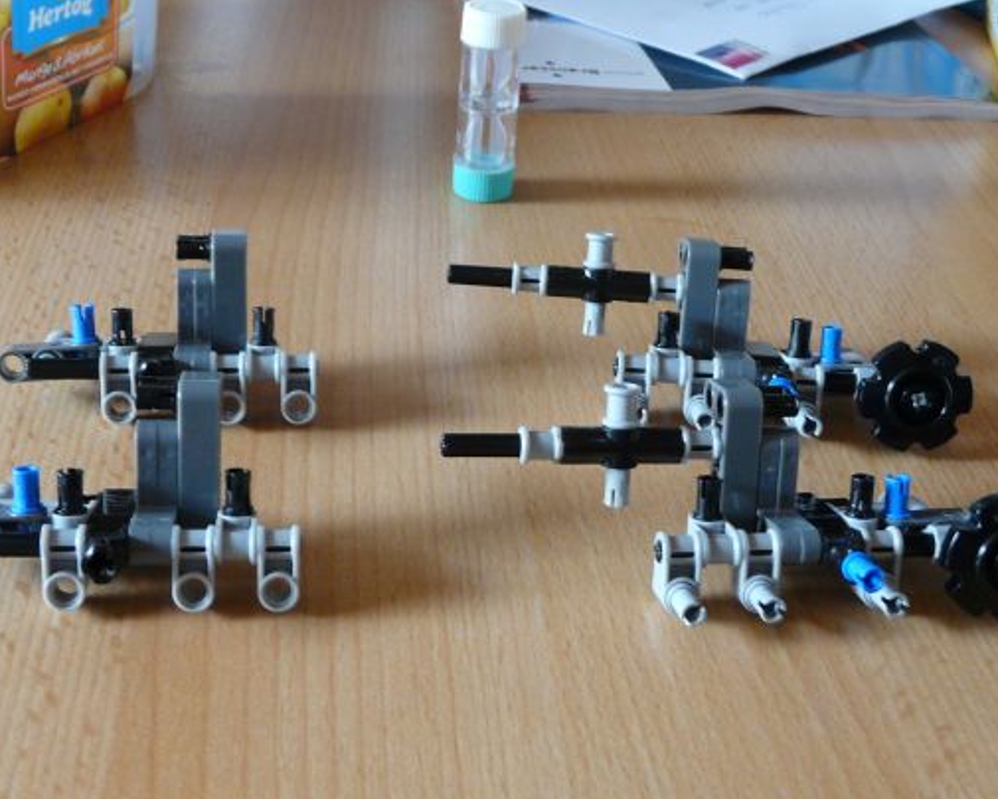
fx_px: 1536
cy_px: 407
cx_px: 486
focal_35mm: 52
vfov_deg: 29.1
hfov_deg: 36.0
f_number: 2.8
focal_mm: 5.4
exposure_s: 1/15
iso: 200
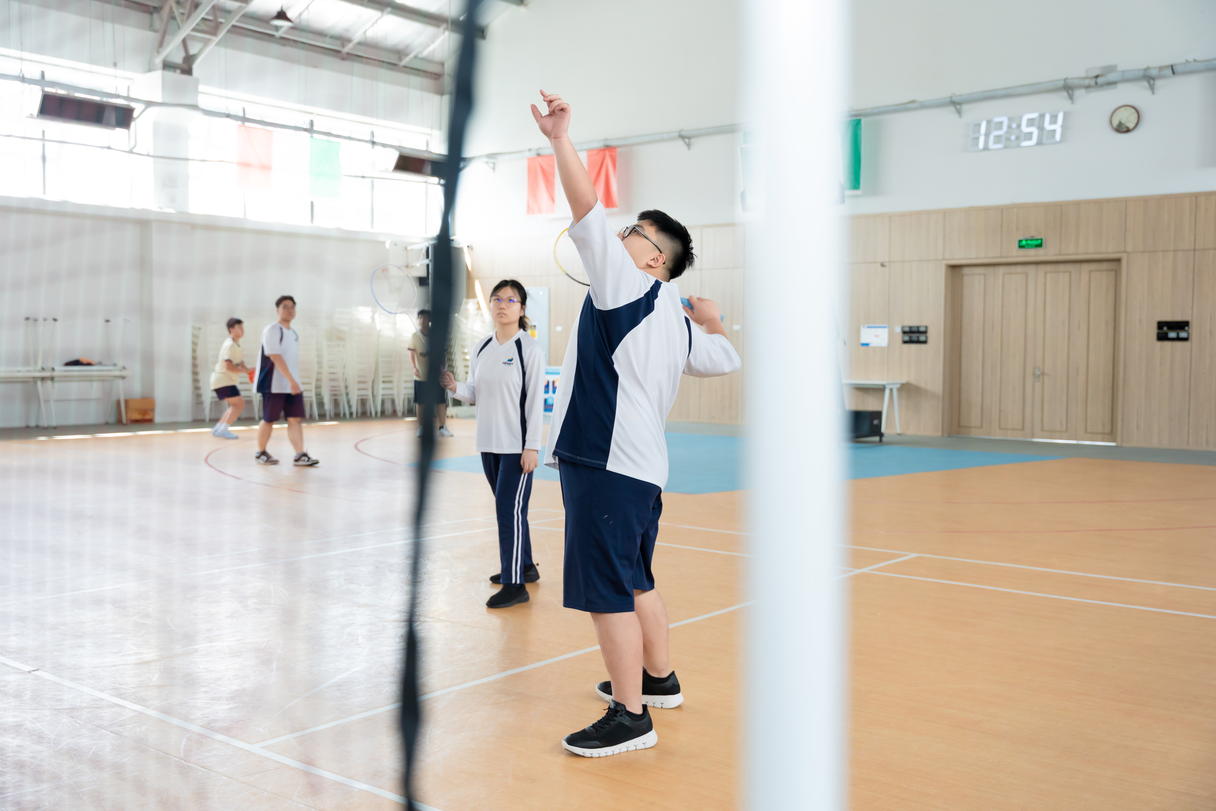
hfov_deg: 52.3
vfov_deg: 36.2
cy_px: 406
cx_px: 608
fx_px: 1240
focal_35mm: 37
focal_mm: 36.7
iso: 800
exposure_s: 1/250
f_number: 3.5
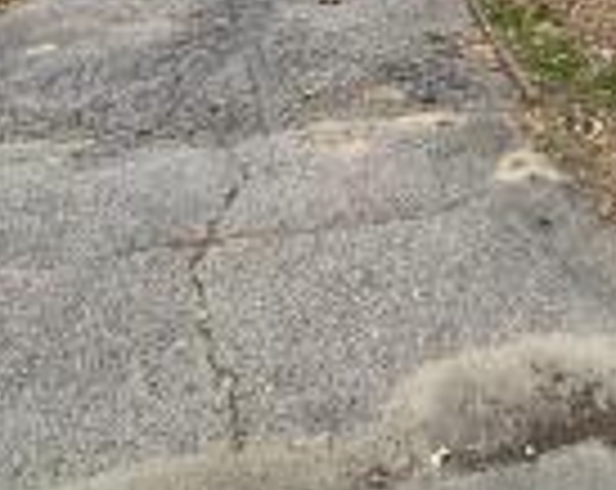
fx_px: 728
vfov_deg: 31.0
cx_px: 531
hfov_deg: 42.8
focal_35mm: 40
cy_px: -108
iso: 40
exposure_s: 1/475
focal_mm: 2.22
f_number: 2.2
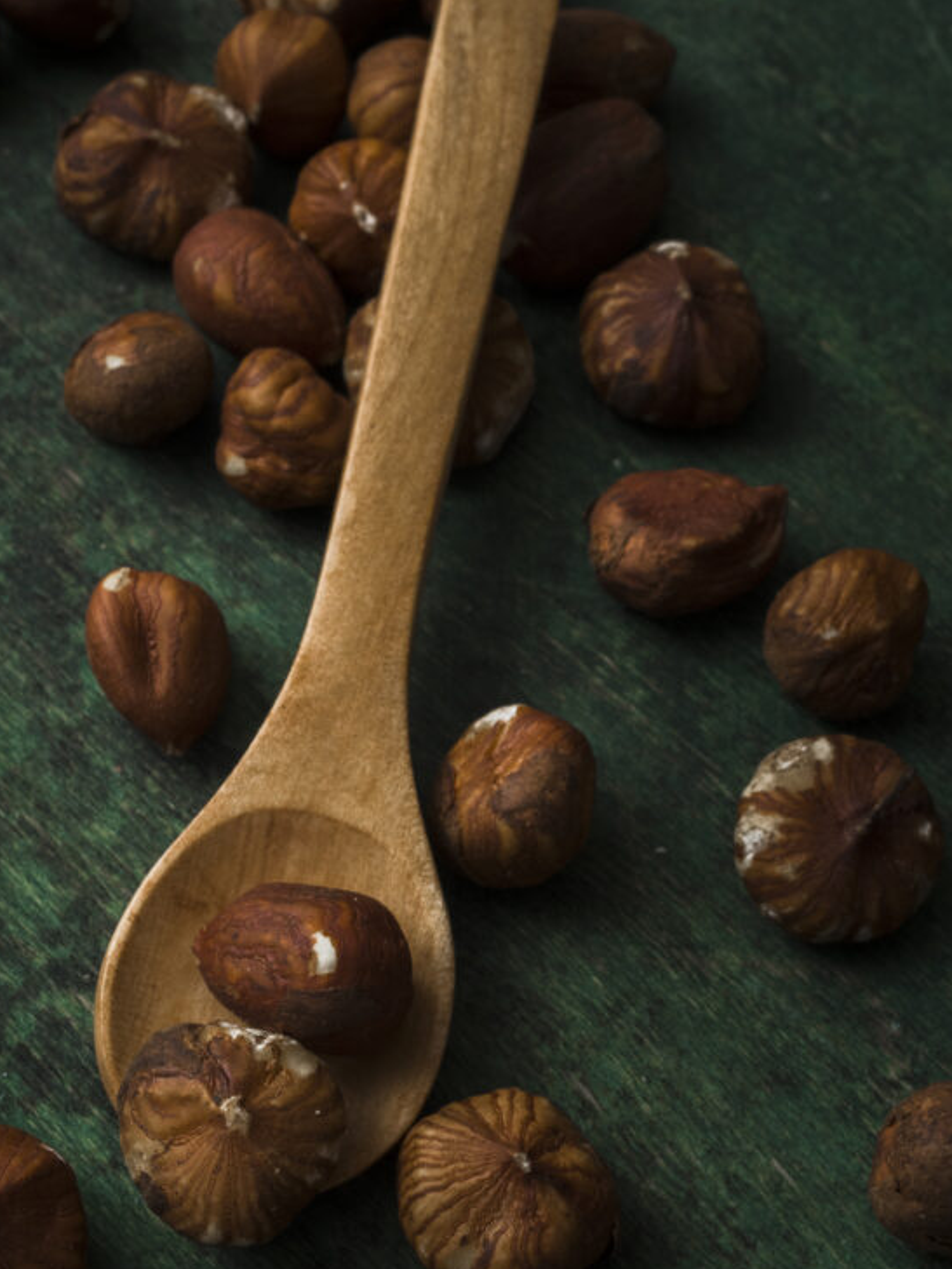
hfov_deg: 18.4
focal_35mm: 80
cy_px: 804
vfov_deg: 24.4
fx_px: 2924
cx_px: 287
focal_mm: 35
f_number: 10
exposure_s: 1/160
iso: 250
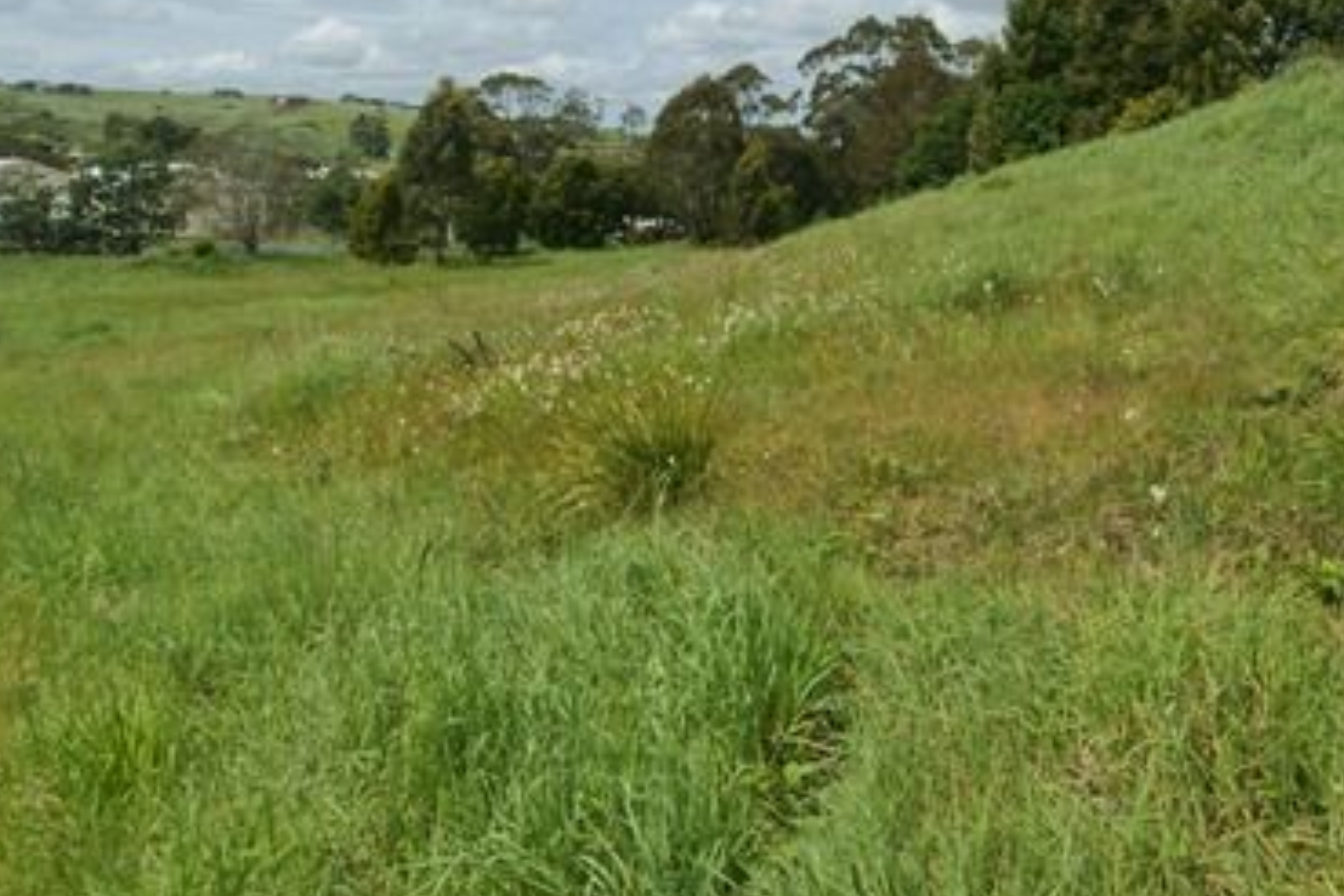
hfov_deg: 69.2
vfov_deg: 49.2
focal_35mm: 26
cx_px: 739
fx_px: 971
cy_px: 351
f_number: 11
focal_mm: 10
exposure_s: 1/160
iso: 100
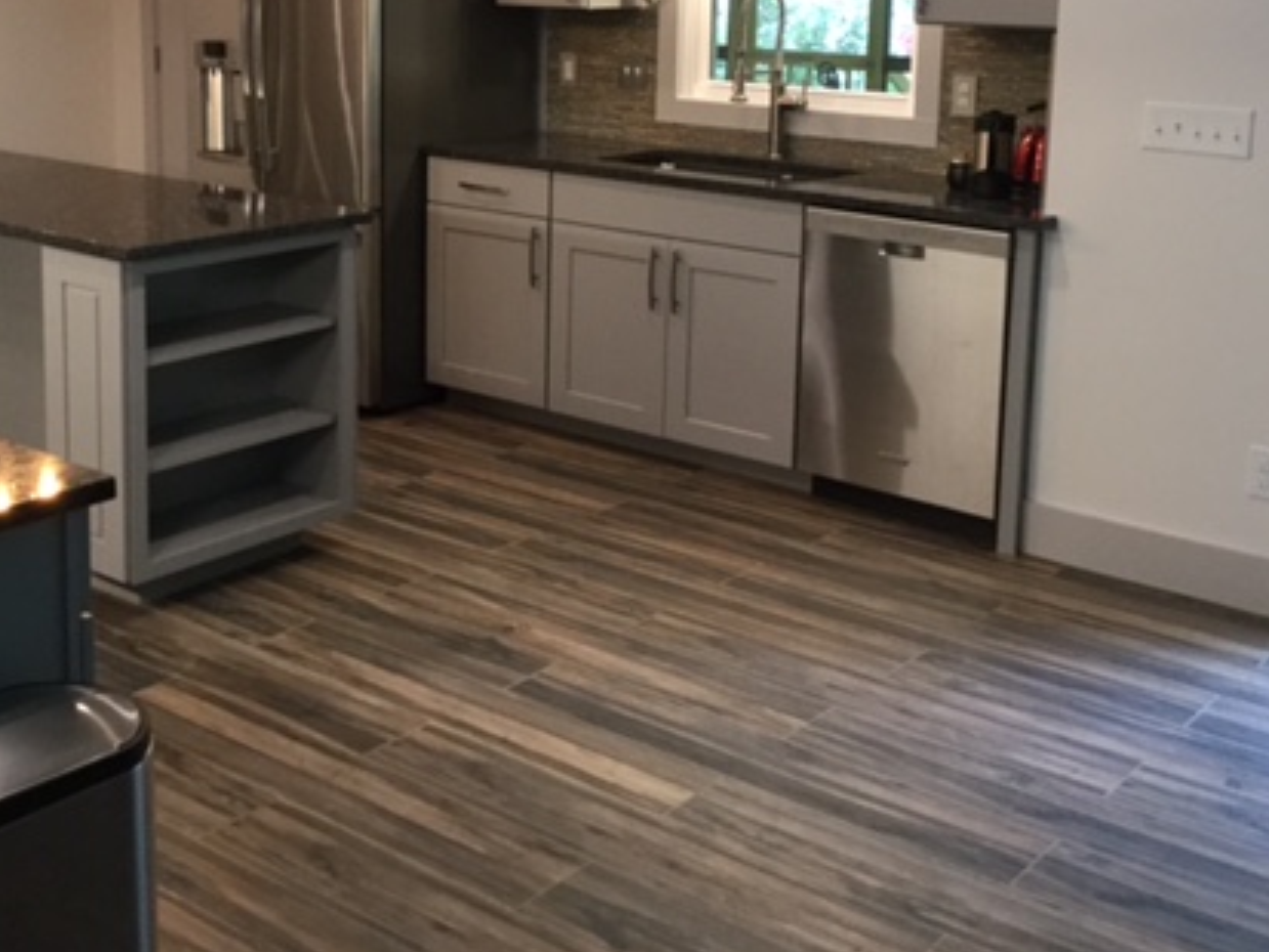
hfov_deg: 39.5
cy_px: 224
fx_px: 1760
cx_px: 532
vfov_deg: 29.7
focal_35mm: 48
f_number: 2.4
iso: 125
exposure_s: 1/30
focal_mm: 3.3
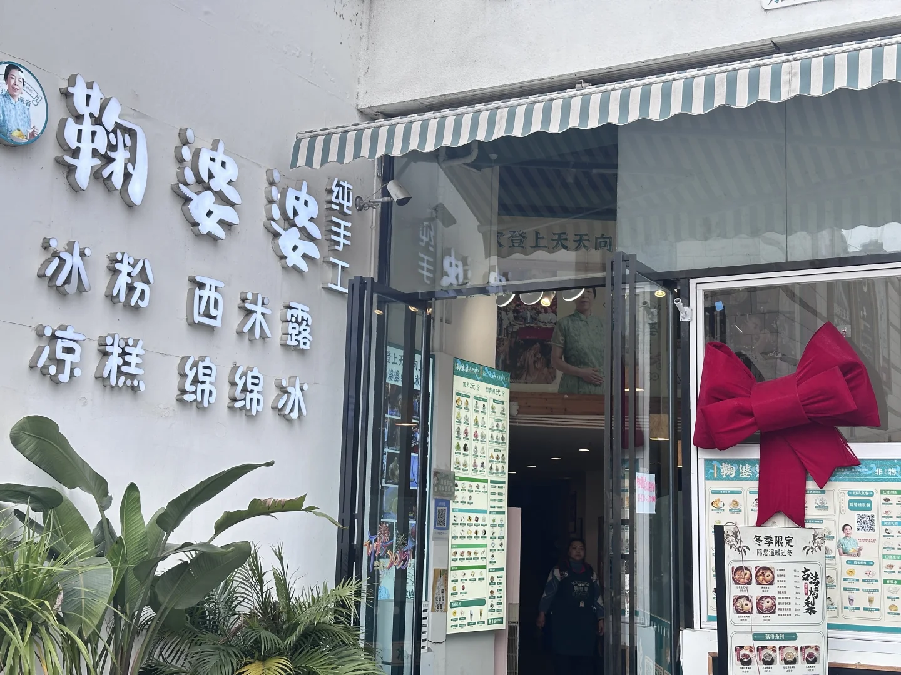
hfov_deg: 39.7
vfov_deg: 30.3
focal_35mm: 48
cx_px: 450
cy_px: 338
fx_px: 1249
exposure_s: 1/587
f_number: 1.78
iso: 64
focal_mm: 6.86
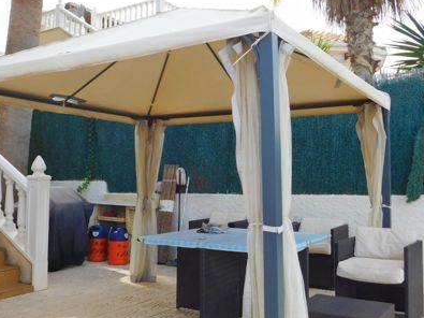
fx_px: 502
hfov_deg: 45.7
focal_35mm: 41
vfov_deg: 35.1
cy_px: 140
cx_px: 185
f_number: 3
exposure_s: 1/800
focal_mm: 4
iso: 125
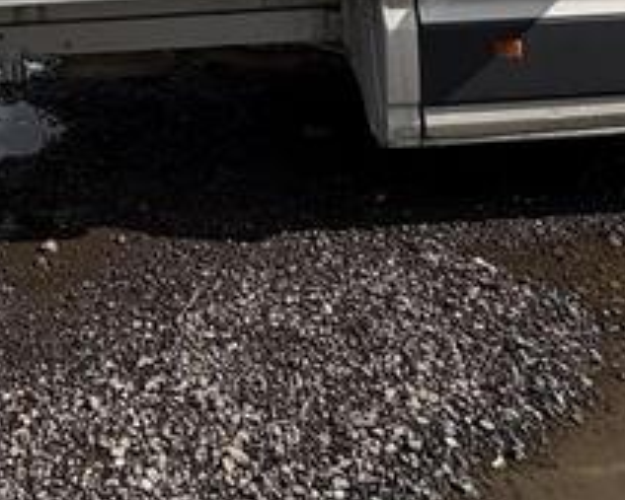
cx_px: 33
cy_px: -278
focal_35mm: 58
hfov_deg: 30.6
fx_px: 1073
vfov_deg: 21.4
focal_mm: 2.22
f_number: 2.2
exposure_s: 1/3717
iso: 50
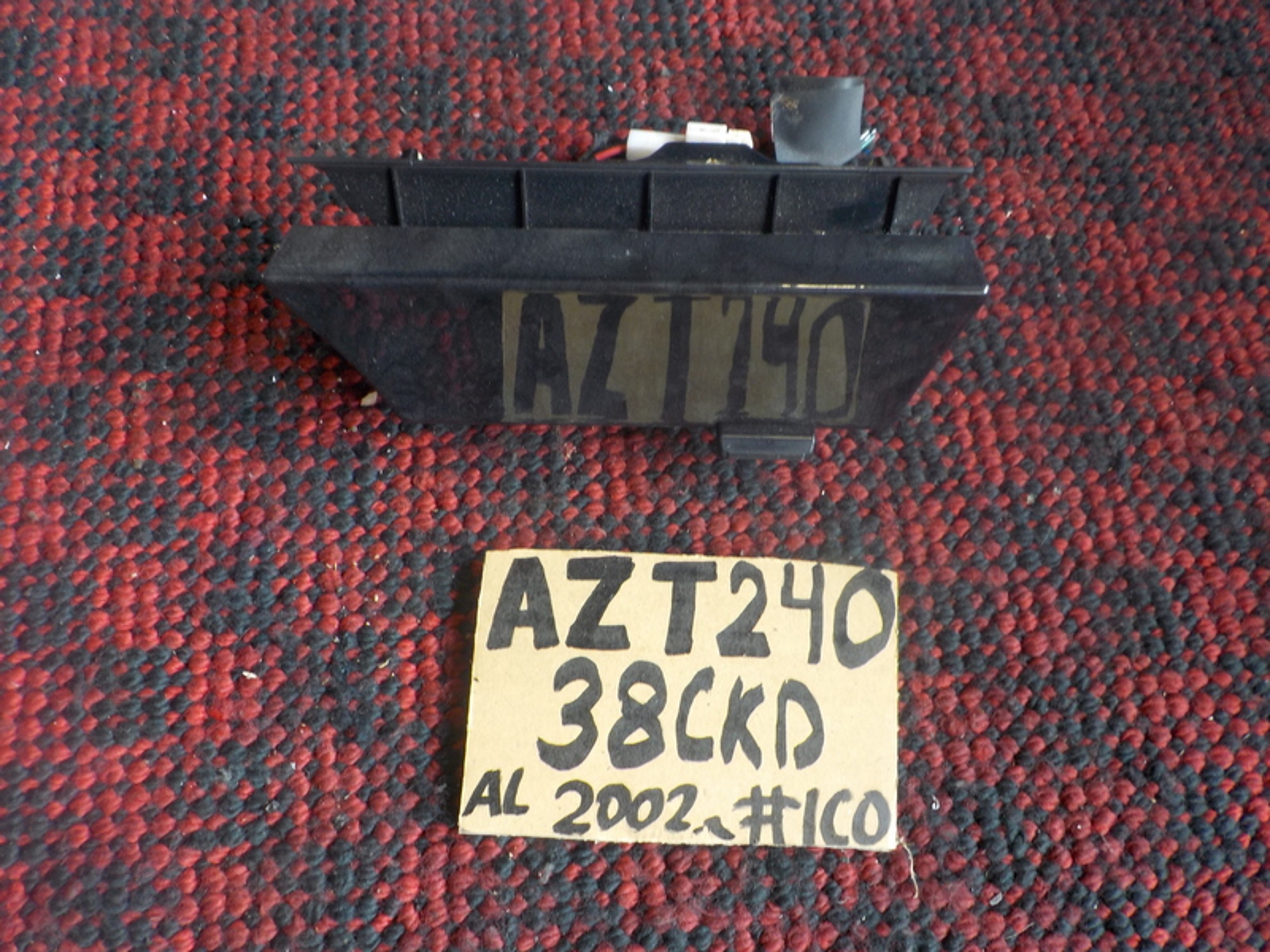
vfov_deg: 46.8
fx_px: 1101
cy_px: 476
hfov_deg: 60.0
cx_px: 635
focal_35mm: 30
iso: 125
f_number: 3.3
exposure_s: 1/40
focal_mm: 4.1
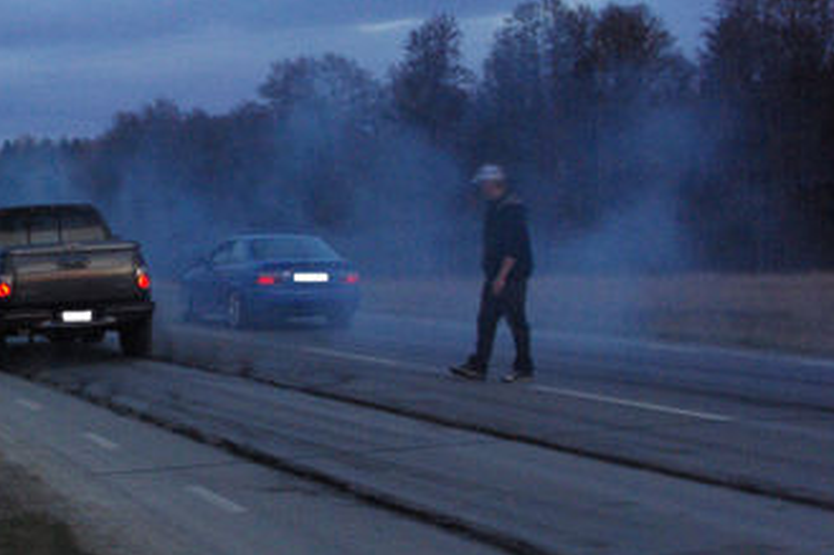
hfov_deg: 25.7
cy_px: 236
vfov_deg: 17.8
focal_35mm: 77
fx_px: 1777
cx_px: 112
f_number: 6.7
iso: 1600
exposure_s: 1/180
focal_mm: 26.25
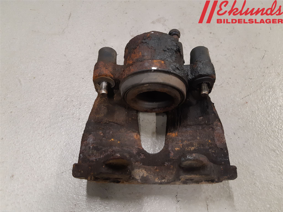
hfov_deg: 67.3
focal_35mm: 26
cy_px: 106
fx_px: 213
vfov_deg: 53.1
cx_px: 142
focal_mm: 3.93
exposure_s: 1/50
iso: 160
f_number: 1.7
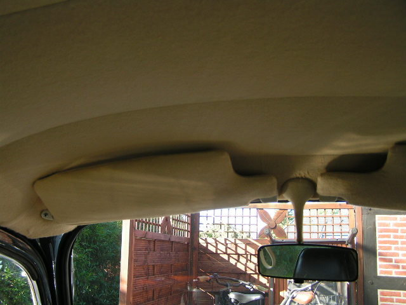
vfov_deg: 37.7
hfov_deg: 49.0
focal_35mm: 38
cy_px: 152
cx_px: 203
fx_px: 446
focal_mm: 6.3
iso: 50
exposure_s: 1/60
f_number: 2.8
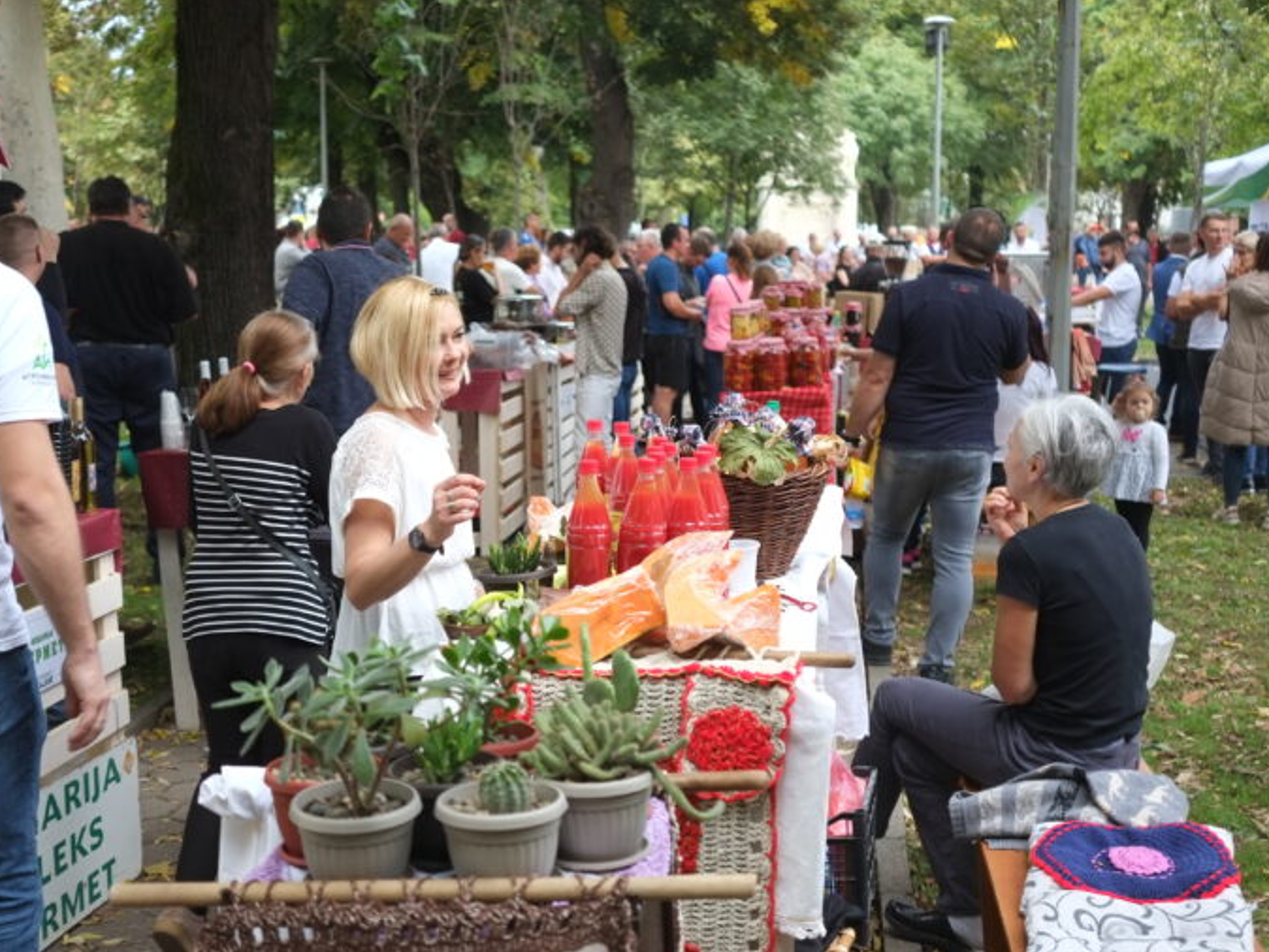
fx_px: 1650
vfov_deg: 32.2
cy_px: 475
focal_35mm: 45
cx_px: 546
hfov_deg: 42.0
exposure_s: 1/160
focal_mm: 27
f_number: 2.8
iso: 200
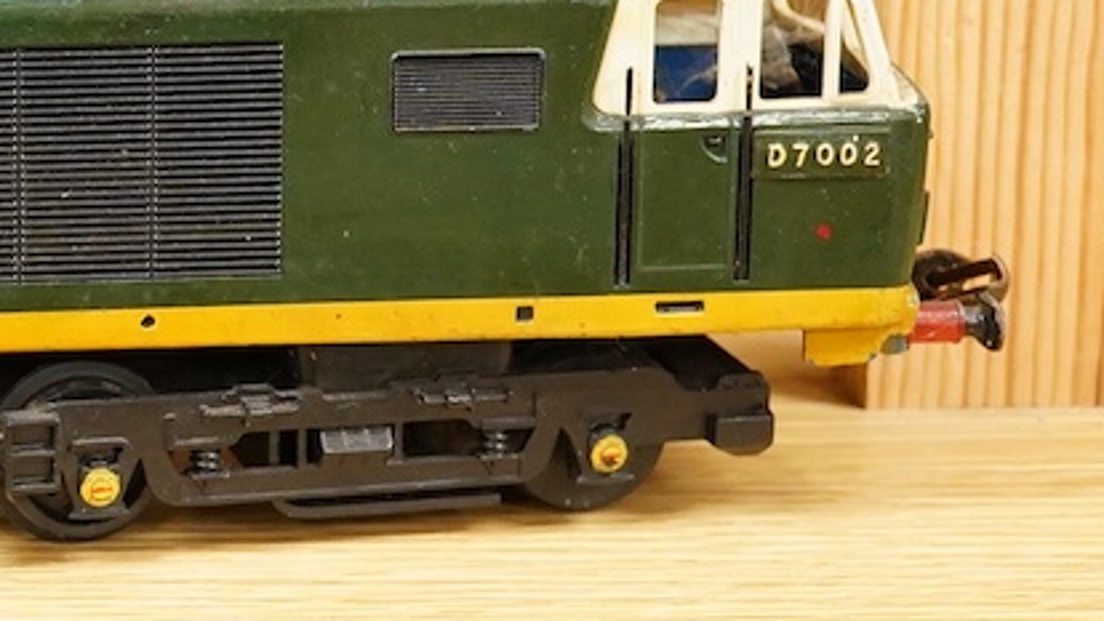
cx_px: -364
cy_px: 112
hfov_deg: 15.8
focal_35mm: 128
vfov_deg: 9.5
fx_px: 3748
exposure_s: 1/80
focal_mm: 30
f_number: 8
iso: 2500
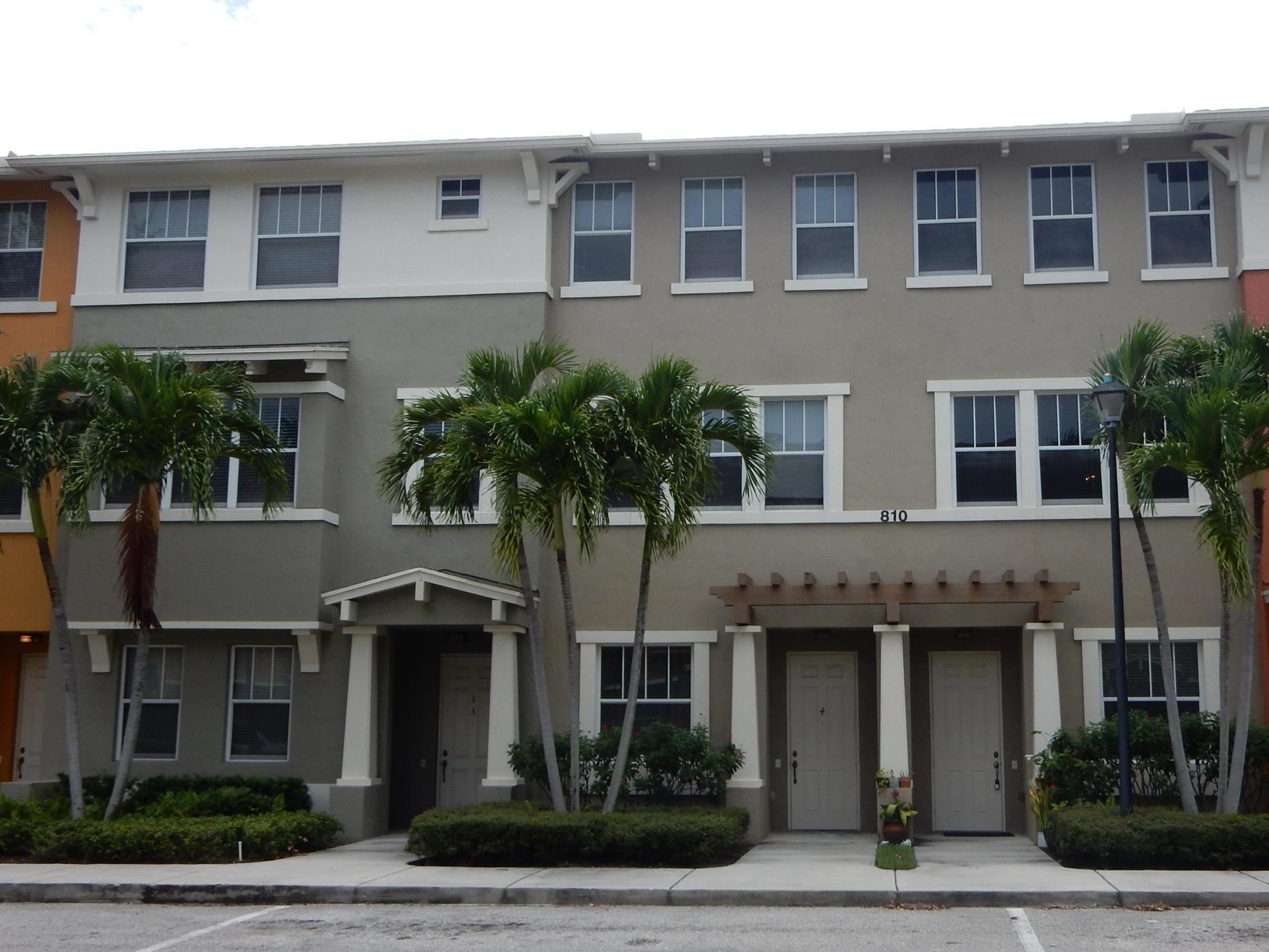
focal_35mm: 42
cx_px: 734
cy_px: 466
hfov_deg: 44.6
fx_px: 1540
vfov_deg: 34.4
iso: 125
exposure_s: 1/800
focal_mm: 6.4
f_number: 4
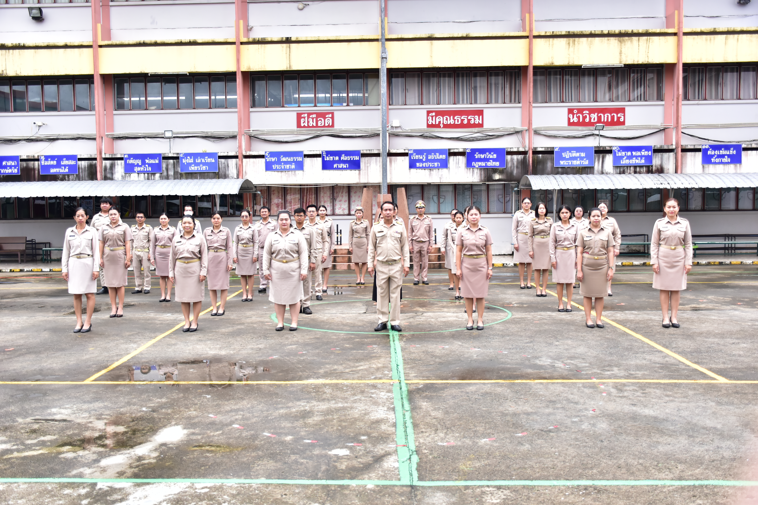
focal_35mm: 34
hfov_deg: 55.1
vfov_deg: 38.4
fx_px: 726
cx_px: 379
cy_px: 252
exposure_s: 1/400
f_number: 4
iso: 400
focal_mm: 23
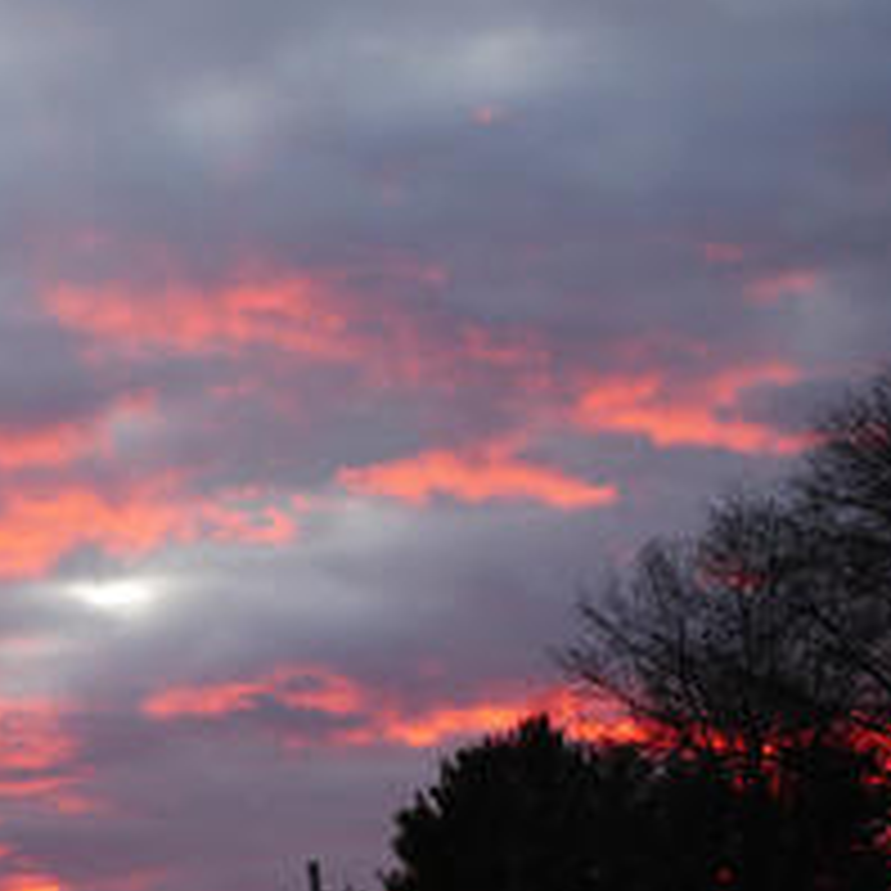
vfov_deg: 12.0
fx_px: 4223
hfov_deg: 12.0
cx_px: 171
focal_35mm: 145
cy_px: 356
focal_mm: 36
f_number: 2.8
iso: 320
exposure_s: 1/80
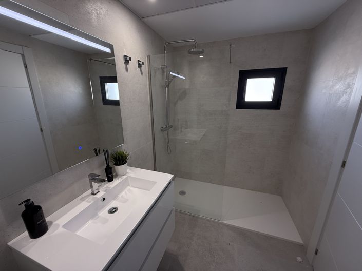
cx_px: 181
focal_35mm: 14
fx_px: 146
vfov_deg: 85.6
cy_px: 136
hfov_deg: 102.1
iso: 80
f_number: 2.2
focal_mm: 2.22
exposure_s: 1/100
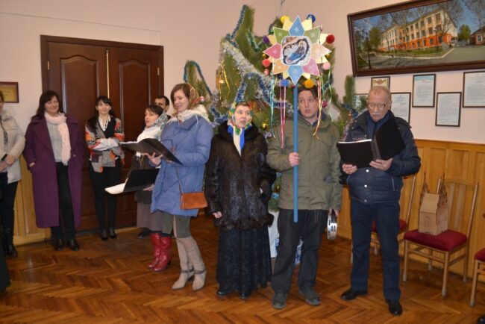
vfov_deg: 48.0
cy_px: 162
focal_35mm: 27
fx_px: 364
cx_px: 242
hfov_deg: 67.4
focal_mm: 18
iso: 800
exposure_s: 1/30
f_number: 3.5
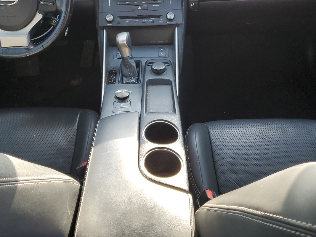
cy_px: 97
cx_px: 139
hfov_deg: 47.8
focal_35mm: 39
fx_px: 356
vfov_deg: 36.7
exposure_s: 1/120
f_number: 1.5
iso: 59
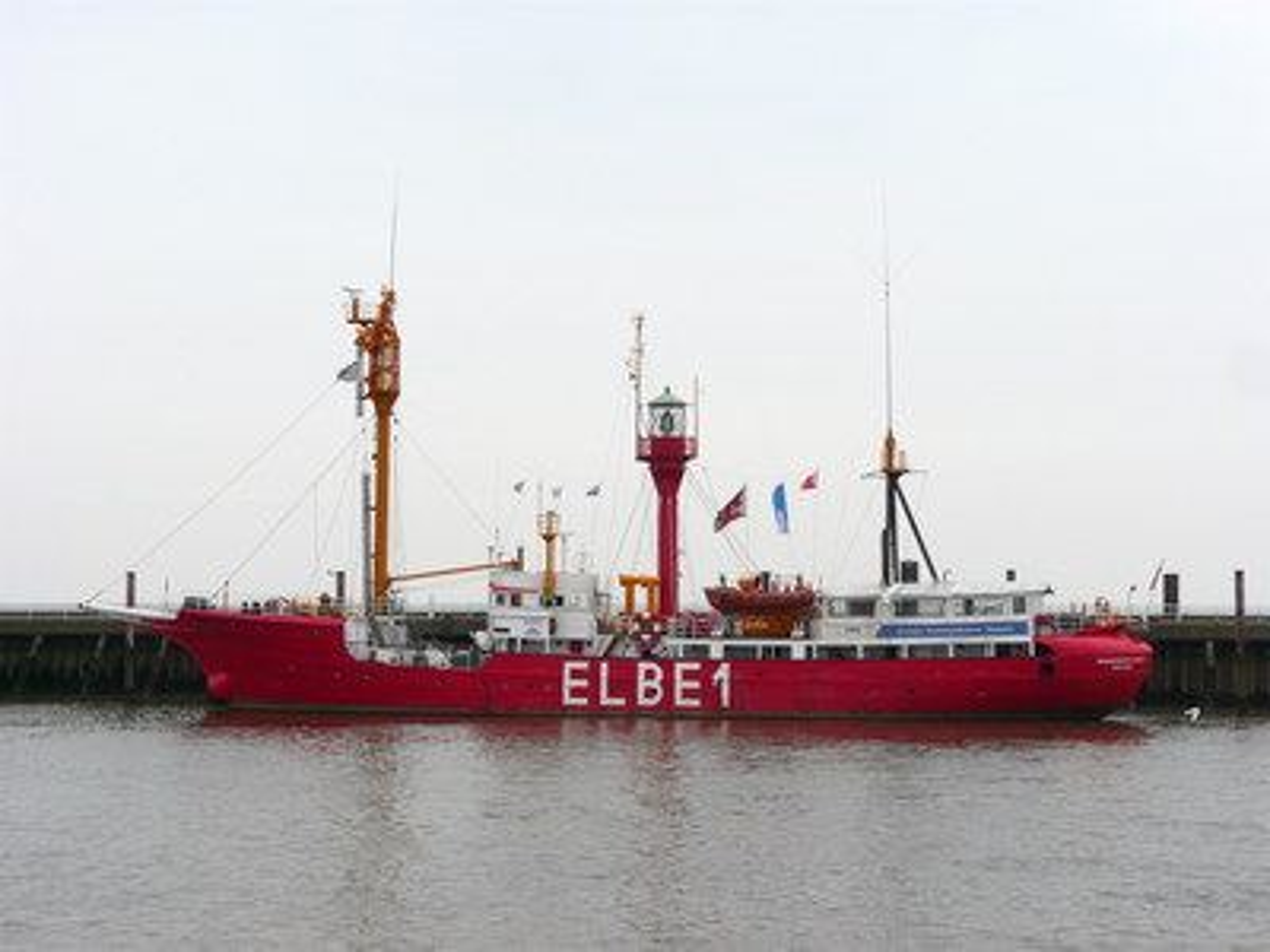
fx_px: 2825
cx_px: 635
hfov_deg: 25.3
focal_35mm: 77
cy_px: 476
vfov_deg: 19.1
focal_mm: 12.6
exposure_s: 1/400
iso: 100
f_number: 5.6
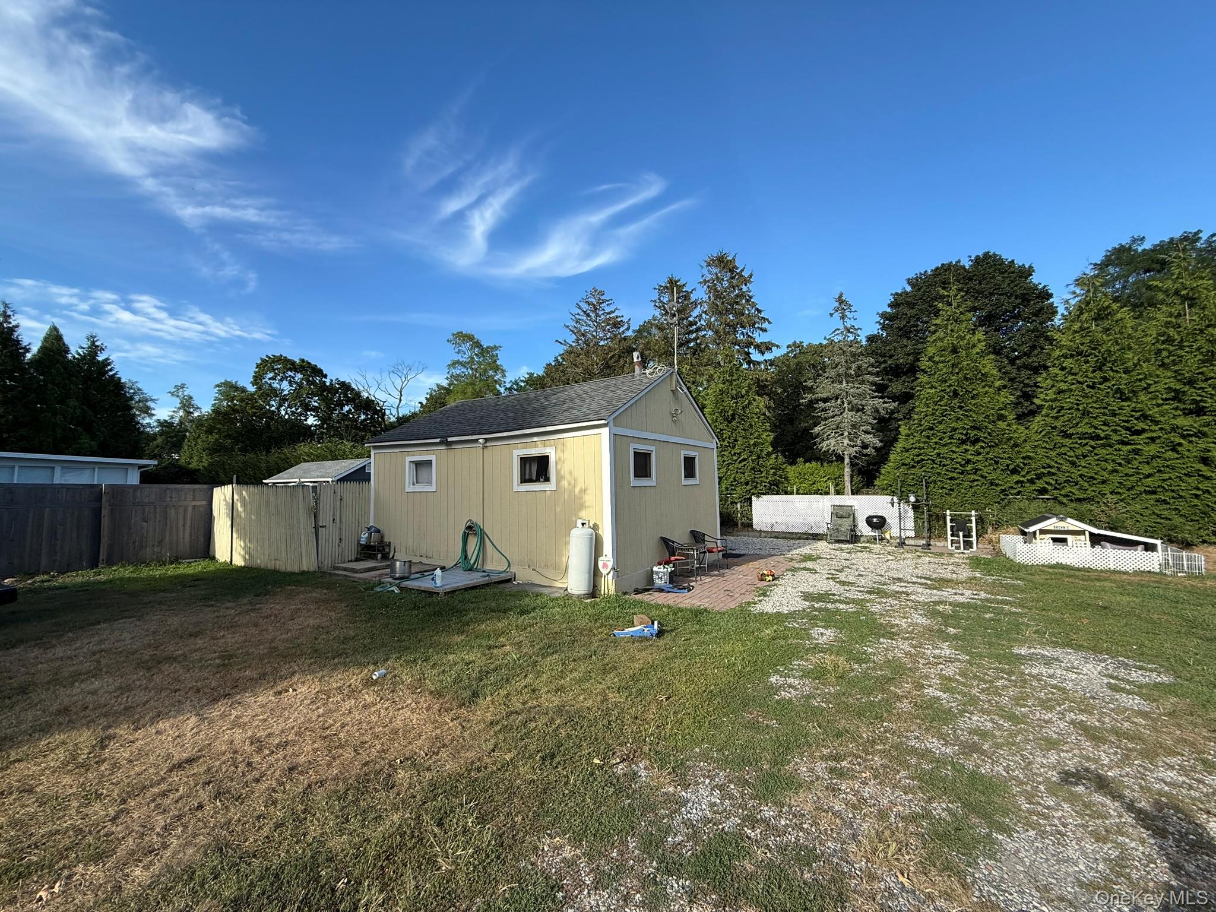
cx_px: 608
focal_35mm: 14
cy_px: 456
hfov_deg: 102.1
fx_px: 492
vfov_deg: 85.7
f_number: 2.2
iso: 50
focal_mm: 2.22
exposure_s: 1/1087
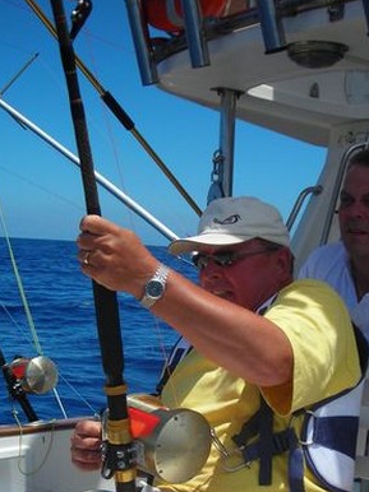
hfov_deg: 23.6
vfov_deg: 30.7
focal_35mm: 62
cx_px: 232
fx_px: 882
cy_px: 371
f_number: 6.4
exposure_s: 1/307
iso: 50
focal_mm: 6.3
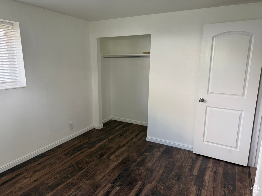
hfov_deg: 71.6
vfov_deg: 56.8
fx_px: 182
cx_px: 131
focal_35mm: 24
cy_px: 98
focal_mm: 6.76
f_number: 1.78
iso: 200
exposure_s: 1/92
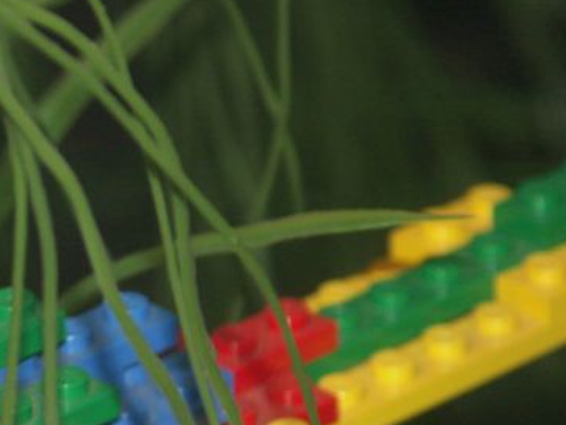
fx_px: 6592
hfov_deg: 4.9
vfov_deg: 3.7
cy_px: 478
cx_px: 31
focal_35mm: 403
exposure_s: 1/125
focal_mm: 36.18
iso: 200
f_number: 3.2
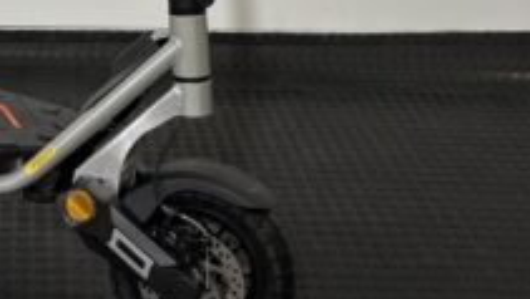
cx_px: 33
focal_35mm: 77
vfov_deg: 14.7
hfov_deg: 26.4
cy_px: -137
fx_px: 1083
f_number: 1.6
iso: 250
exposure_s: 1/50
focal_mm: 5.96
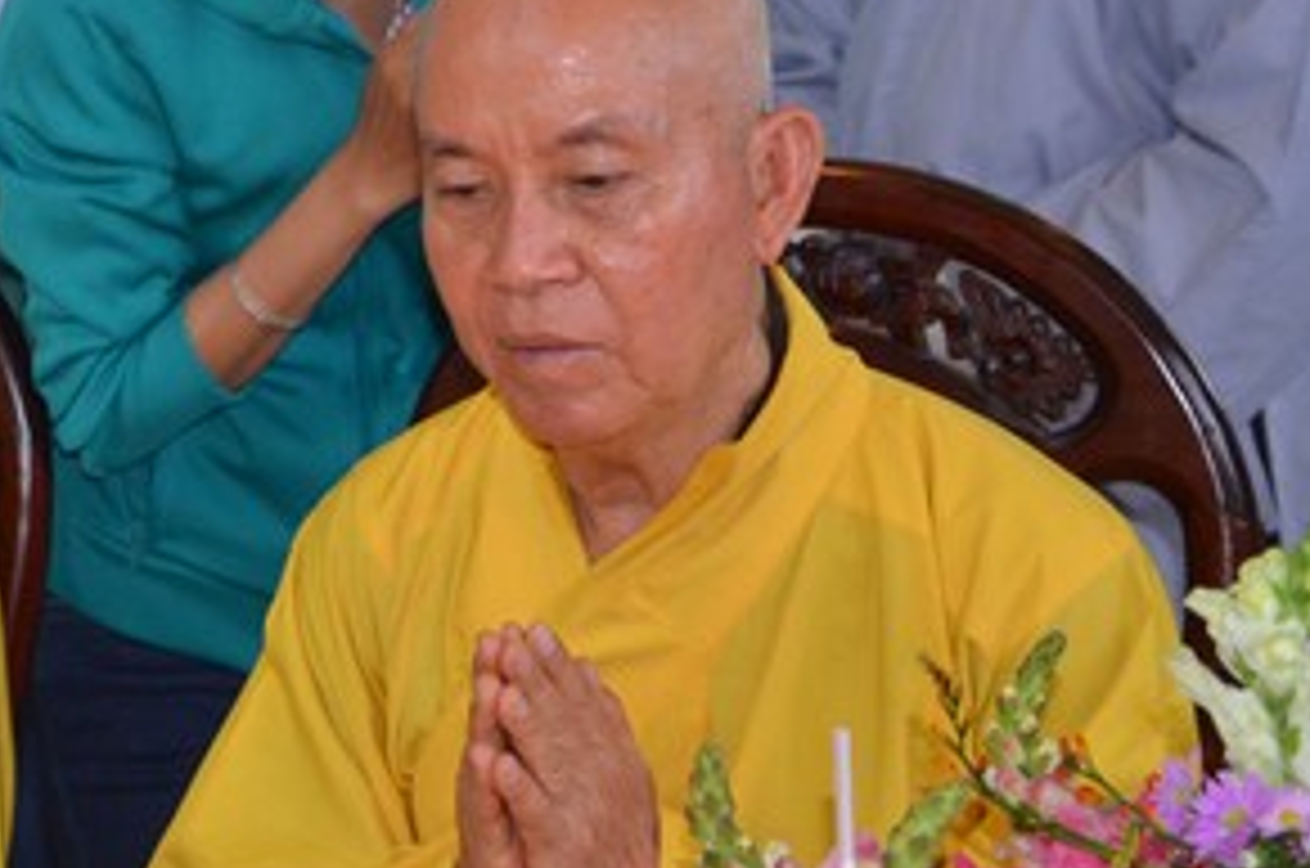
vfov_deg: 11.9
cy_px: 11
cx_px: -27
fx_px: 4141
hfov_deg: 17.5
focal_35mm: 114
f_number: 4.5
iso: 640
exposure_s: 1/60
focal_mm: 34
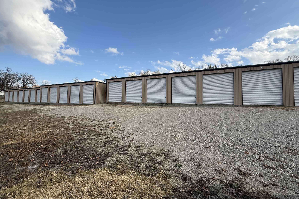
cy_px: 96
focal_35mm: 16
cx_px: 145
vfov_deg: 73.7
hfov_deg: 96.7
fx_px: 133
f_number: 2.2
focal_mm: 2.22
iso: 50
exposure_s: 1/1368
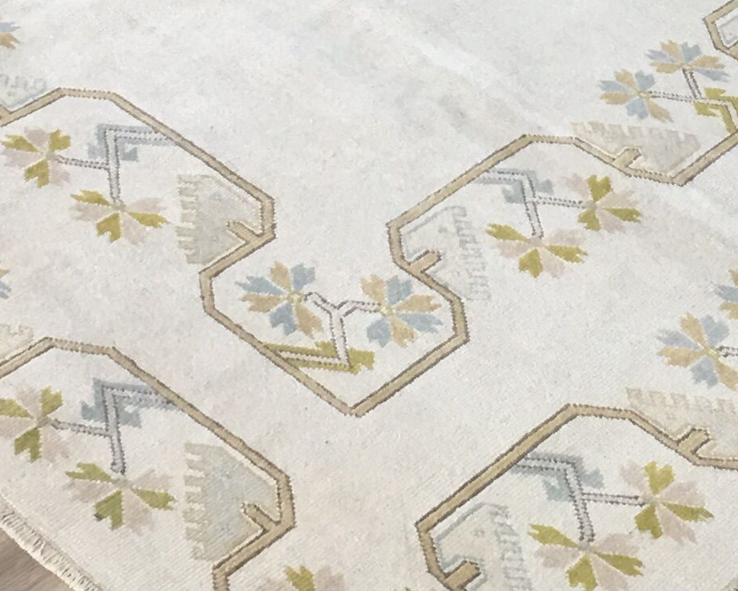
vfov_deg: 11.9
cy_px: -300
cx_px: 529
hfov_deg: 15.5
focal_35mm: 124
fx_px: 2708
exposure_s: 1/40
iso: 32
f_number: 2.2
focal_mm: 4.15
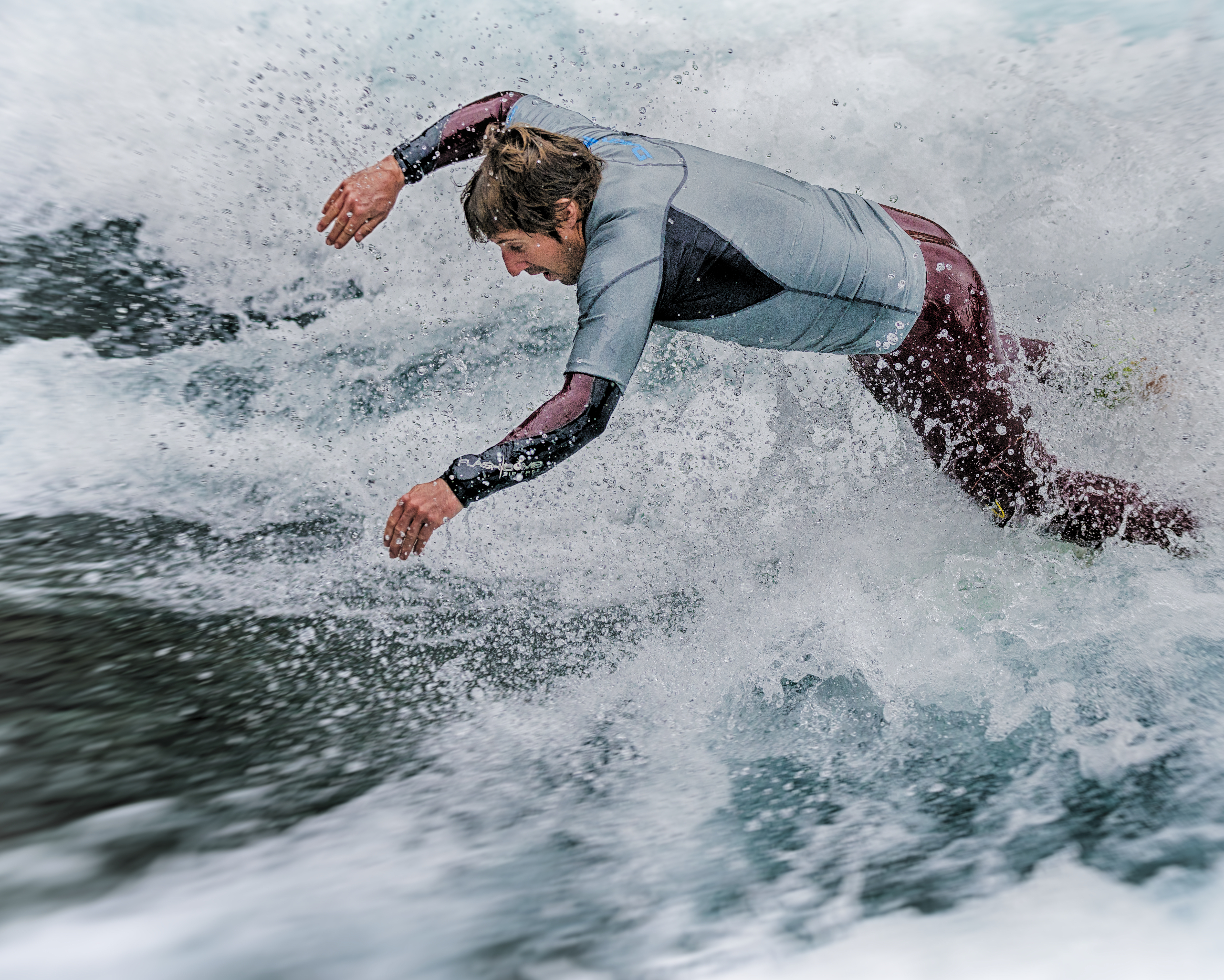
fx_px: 6122
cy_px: 490
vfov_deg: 9.1
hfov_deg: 11.4
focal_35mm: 169
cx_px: 697
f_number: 5
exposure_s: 1/4000
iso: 1000
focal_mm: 150
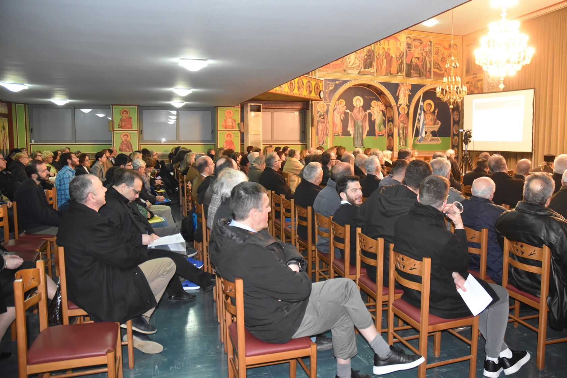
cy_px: 189
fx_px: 425
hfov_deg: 67.4
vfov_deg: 47.9
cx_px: 284
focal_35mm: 27
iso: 2800
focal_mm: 18
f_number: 3.5
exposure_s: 1/60
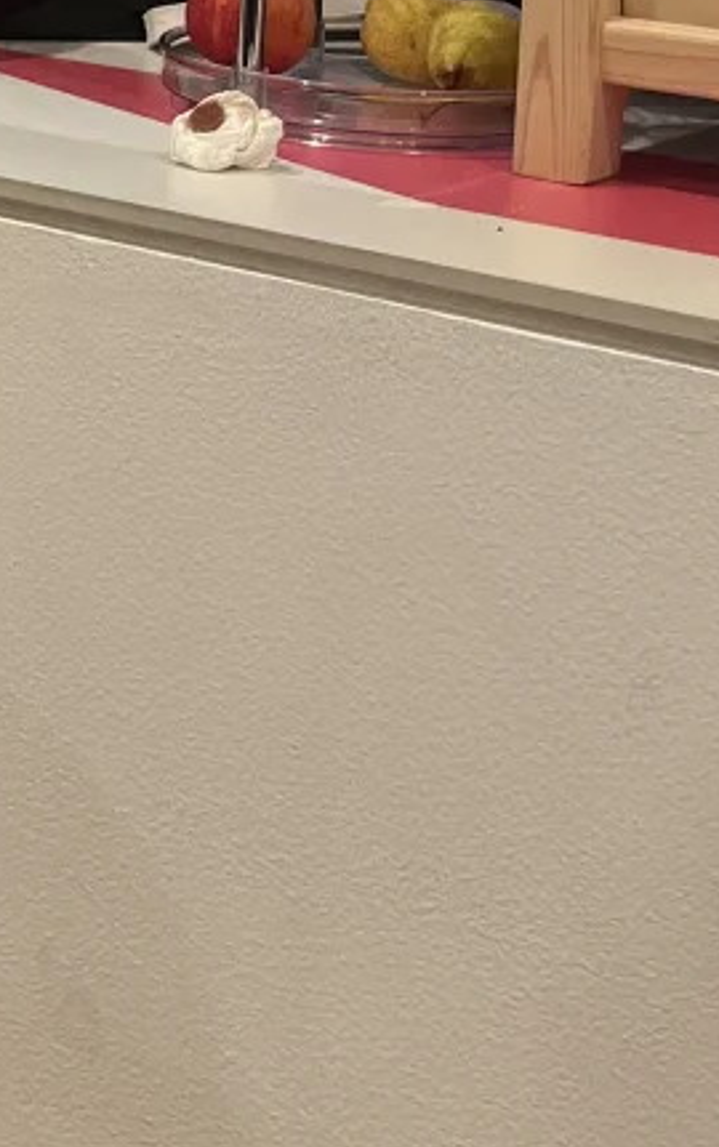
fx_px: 2880
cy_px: -106
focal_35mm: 92
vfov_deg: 21.4
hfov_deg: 12.7
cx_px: -644
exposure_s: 1/100
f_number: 1.6
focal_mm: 5.1
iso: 100
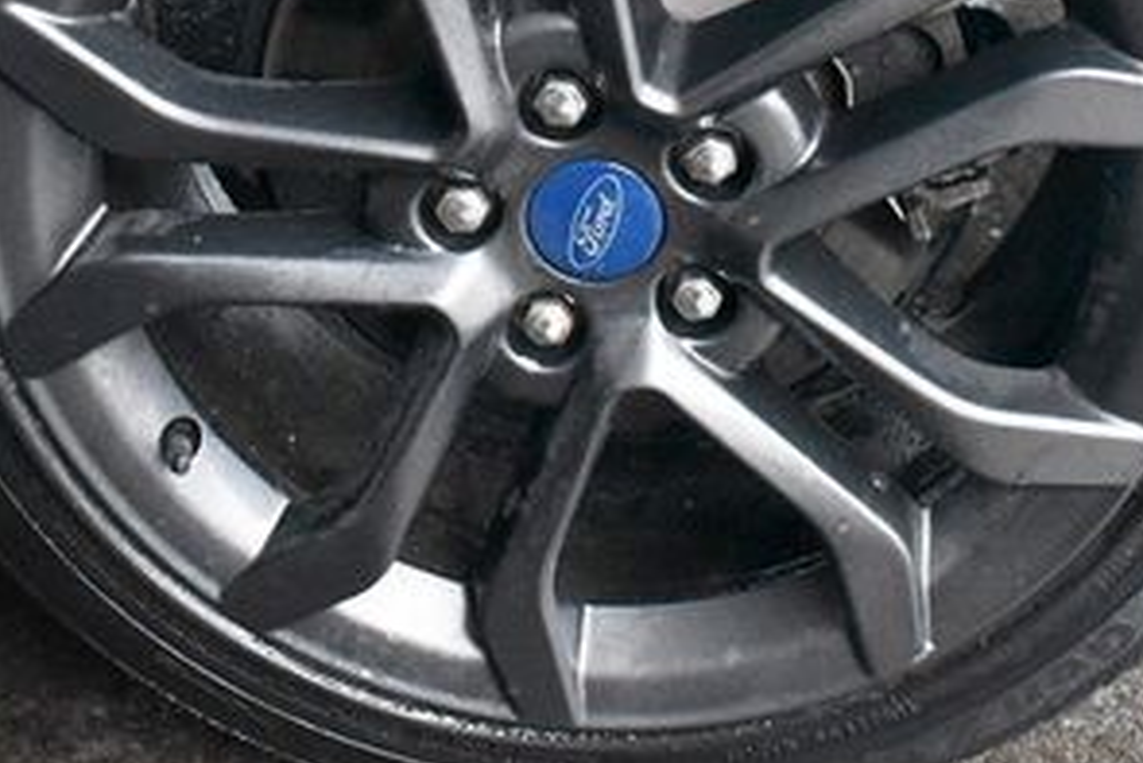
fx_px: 2065
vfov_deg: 20.5
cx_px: 635
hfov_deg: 30.9
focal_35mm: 65
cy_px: 60
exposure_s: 1/125
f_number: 3.5
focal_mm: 20
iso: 4000
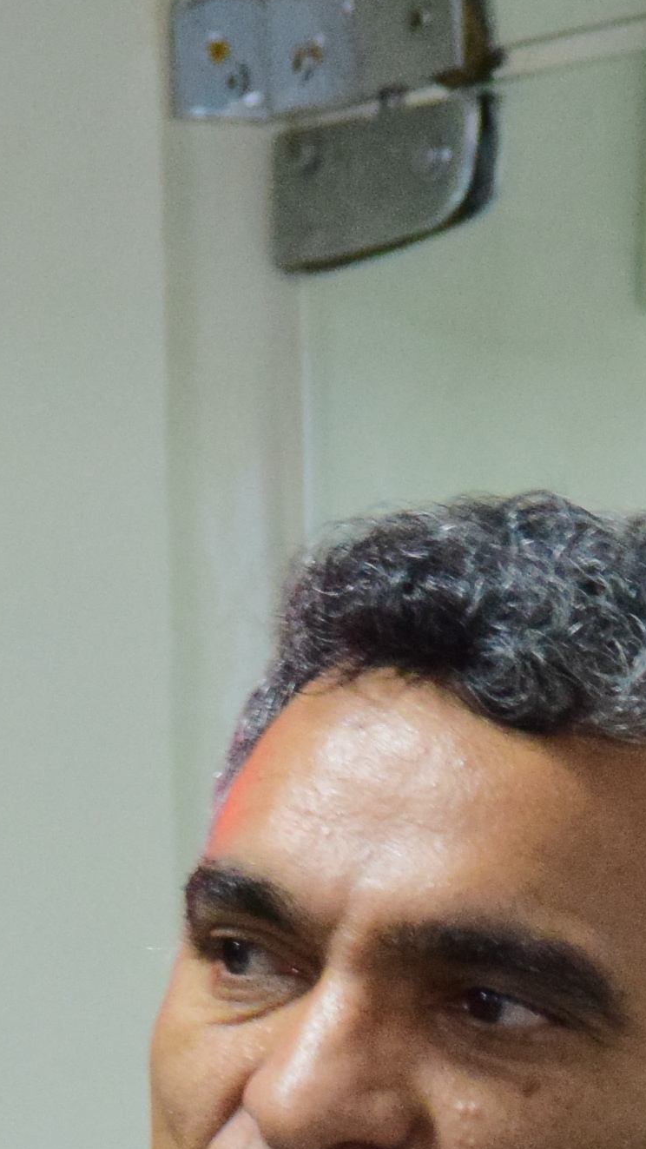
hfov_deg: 1.5
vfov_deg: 2.8
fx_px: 23879
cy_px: 1520
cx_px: -435
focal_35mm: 784
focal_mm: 110
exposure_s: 1/80
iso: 1600
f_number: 5.3
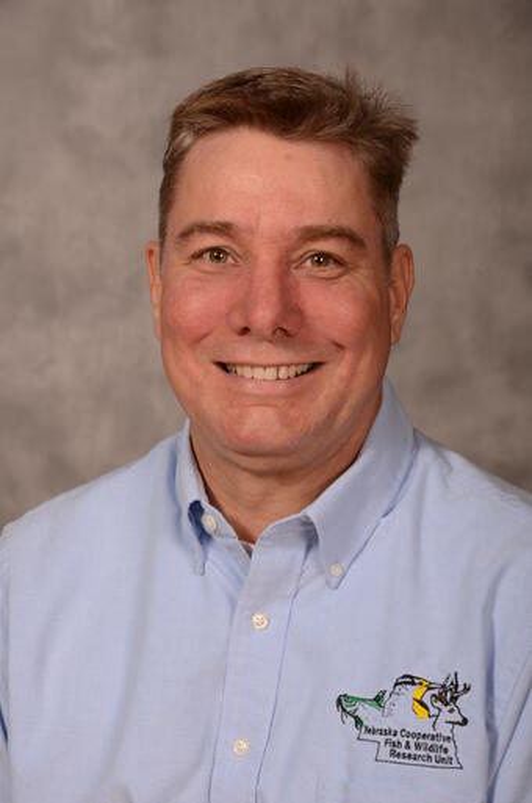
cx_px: 266
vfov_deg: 17.1
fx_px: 2671
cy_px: 402
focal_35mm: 120
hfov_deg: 11.4
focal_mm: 80
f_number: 9
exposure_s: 1/250
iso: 200
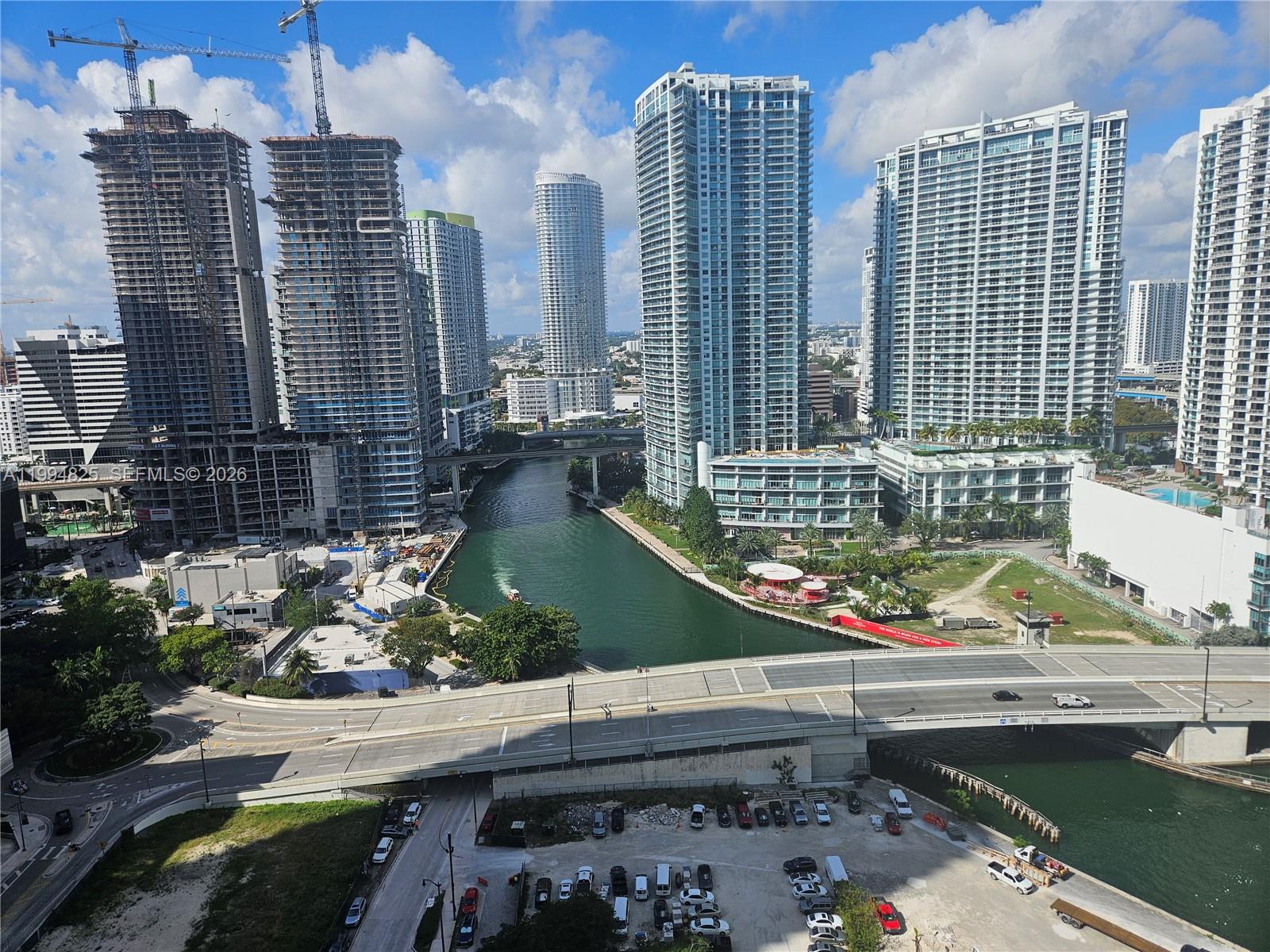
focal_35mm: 23
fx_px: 844
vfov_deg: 58.9
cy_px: 476
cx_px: 635
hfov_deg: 73.9
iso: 25
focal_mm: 5.4
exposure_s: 1/2524
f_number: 1.8
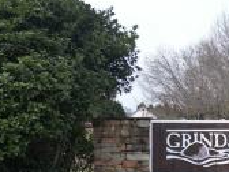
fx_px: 377
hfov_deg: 31.0
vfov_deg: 25.3
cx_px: 236
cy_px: 130
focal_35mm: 57
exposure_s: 1/20
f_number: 1.7
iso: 100
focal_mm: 6.72
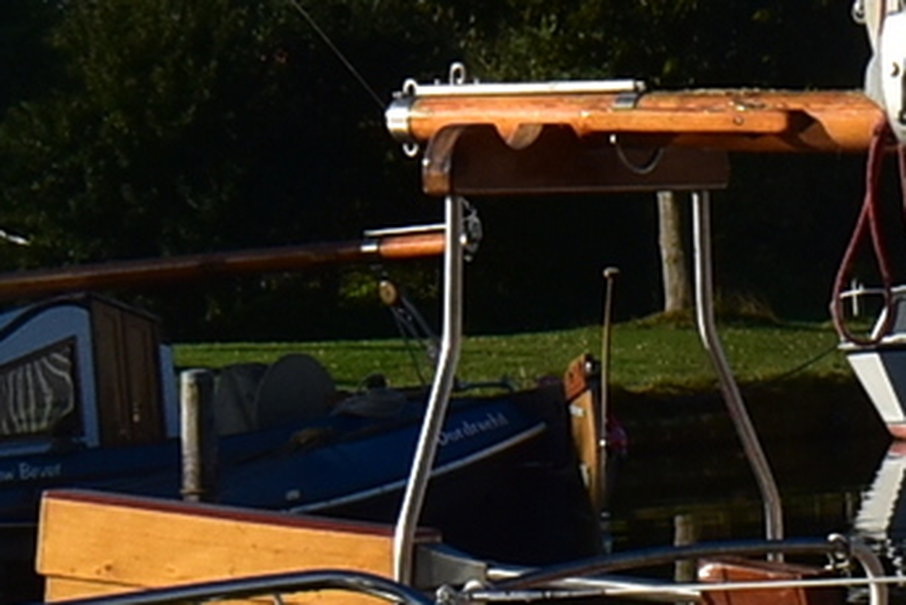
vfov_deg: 6.3
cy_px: 344
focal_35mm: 217
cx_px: 1212
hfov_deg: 9.3
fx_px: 5463
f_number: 11
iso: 250
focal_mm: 20
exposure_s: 1/500
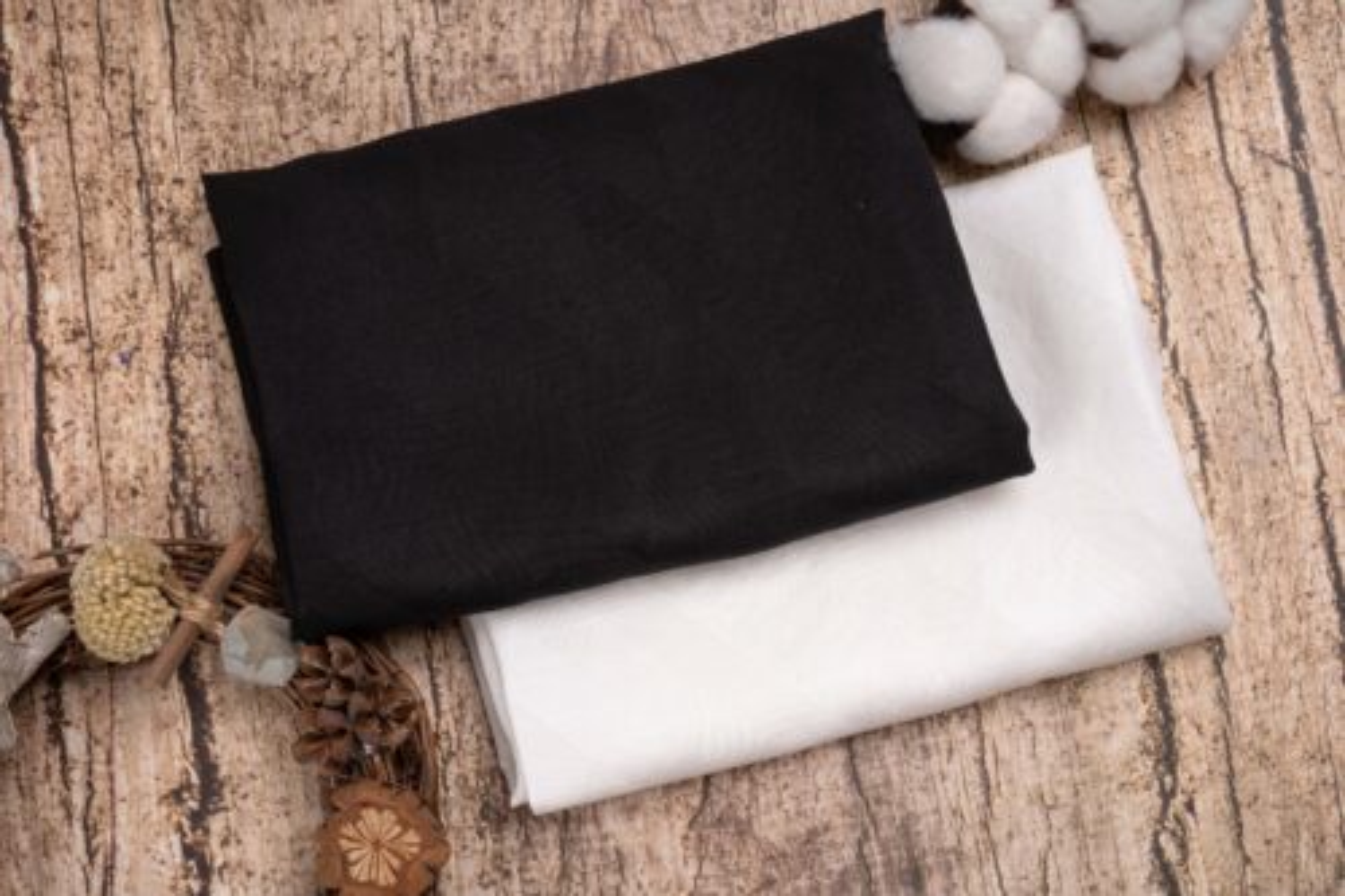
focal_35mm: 44
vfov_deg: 30.5
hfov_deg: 44.5
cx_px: 672
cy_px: 448
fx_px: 1643
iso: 100
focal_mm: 44
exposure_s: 1/125
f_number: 16
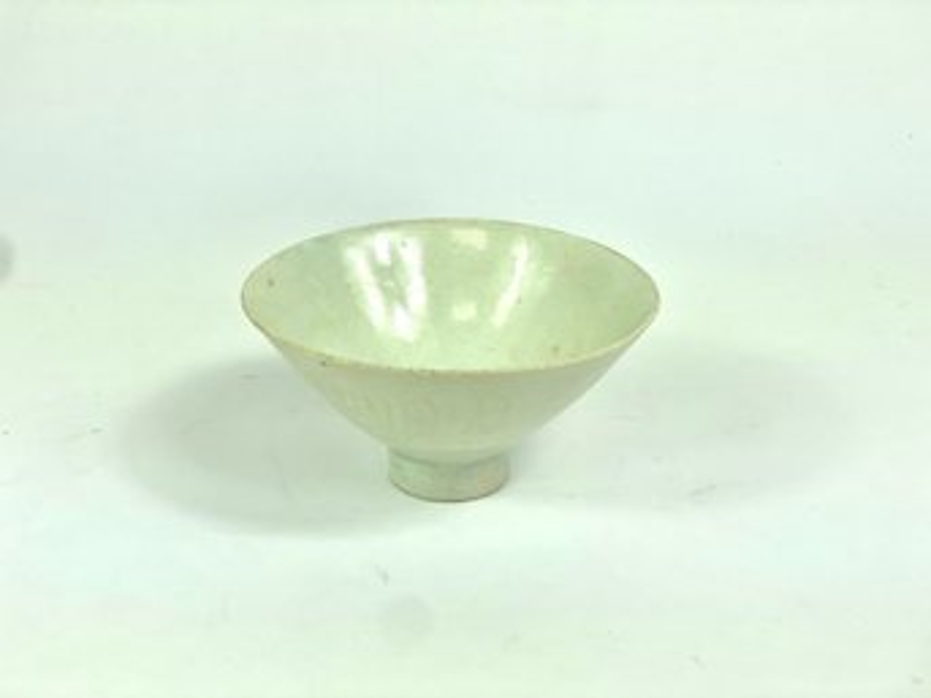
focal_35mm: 52
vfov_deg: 28.0
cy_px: 349
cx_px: 466
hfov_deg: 36.8
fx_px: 1398
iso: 20
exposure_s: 1/400
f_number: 2
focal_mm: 6
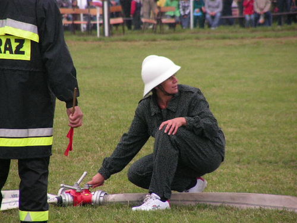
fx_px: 2488
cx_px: 148
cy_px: 112
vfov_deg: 5.1
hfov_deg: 6.8
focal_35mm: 290
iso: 160
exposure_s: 1/320
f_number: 3.2
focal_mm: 48
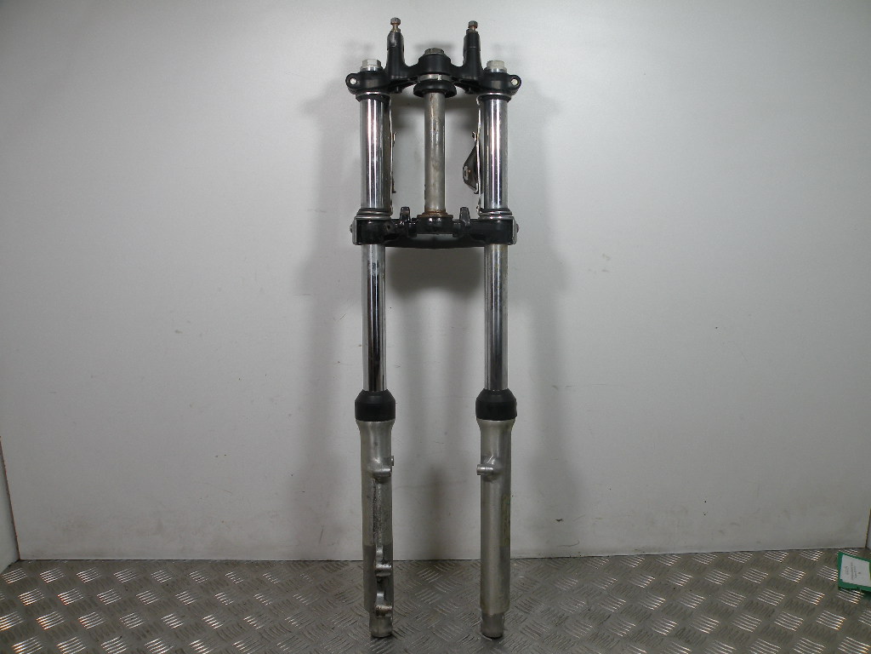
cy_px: 327
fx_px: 679
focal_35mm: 27
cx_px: 436
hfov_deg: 65.3
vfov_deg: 51.4
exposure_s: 1/104
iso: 64
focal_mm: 4.7
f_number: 4
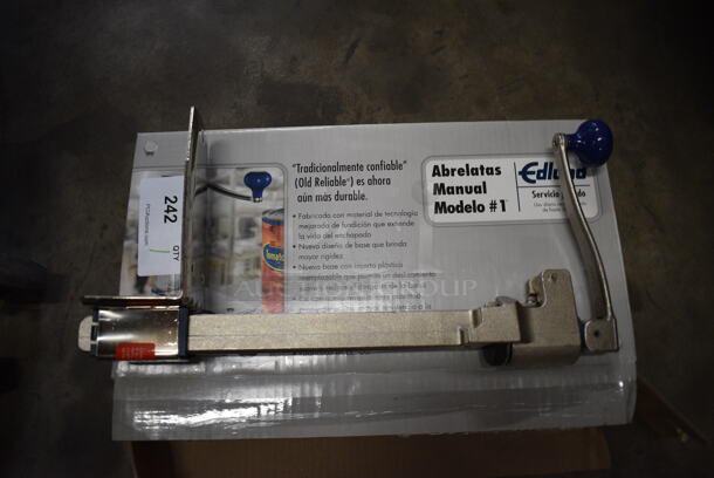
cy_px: 239
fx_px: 536
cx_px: 357
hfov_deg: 67.3
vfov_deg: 48.0
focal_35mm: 27
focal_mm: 18
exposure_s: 1/125
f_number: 3.5
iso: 1100
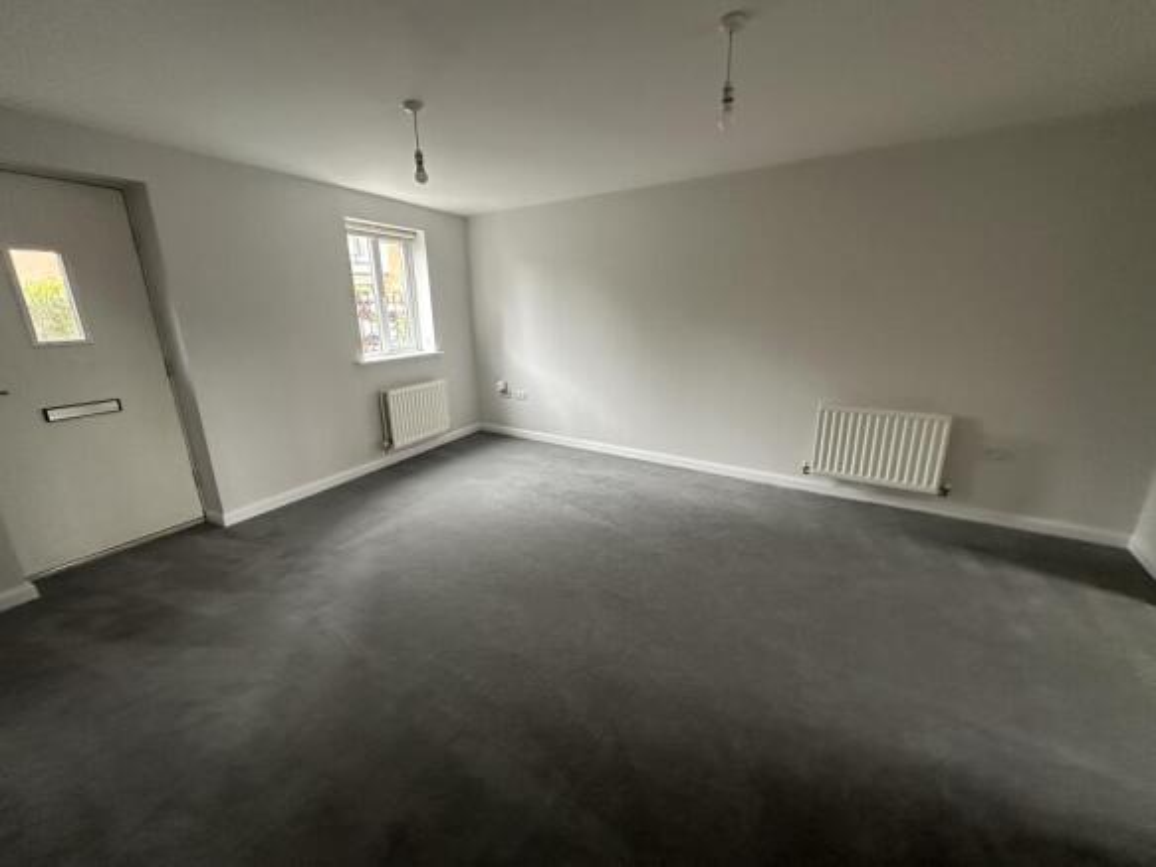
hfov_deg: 102.1
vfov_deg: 85.7
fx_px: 467
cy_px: 434
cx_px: 578
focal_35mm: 14
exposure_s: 1/60
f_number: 2.2
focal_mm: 2.22
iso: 640
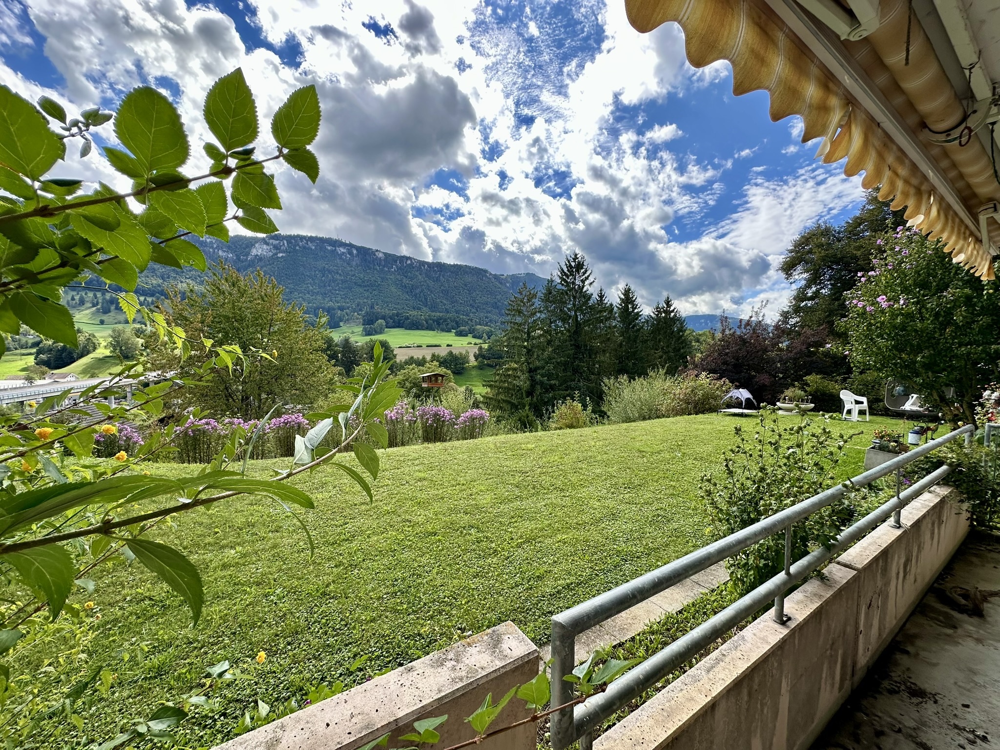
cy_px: 375
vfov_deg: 85.7
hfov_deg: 102.1
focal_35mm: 14
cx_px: 500
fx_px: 404
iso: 40
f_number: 2.2
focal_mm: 2.22
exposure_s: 1/744
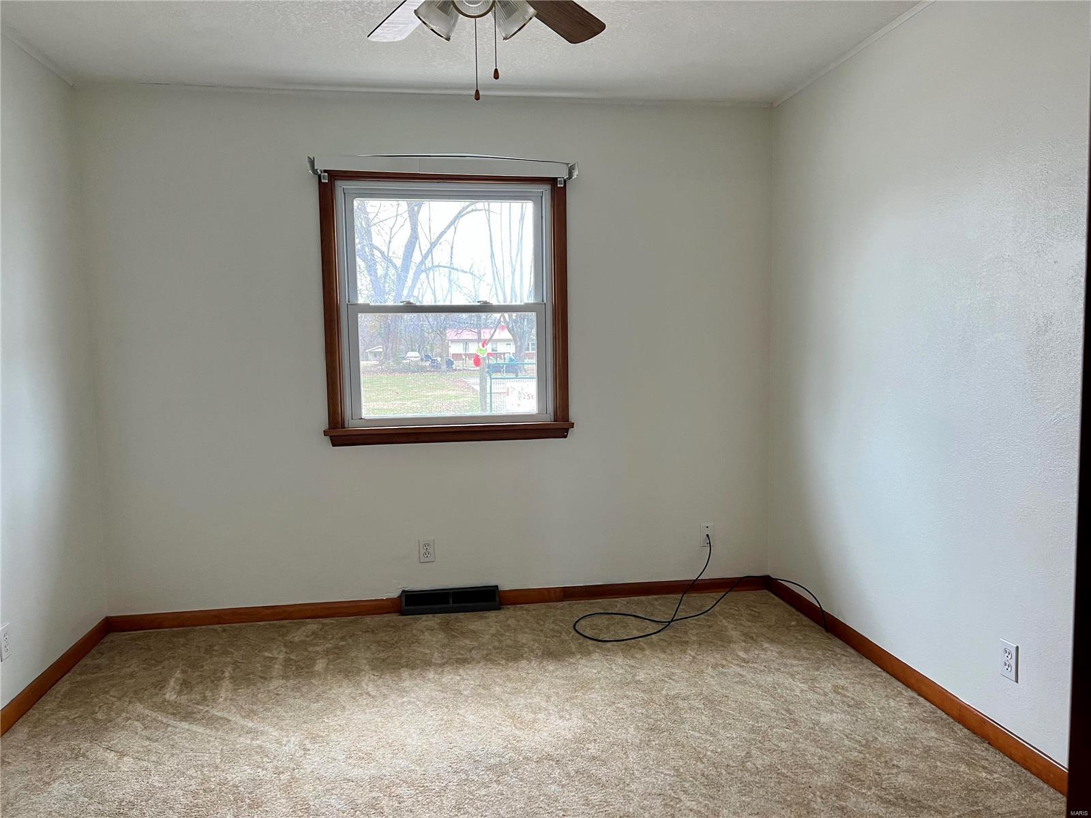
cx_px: 546
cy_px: 409
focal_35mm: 26
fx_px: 819
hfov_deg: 67.3
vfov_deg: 53.1
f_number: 1.5
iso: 100
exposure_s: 1/60
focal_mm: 5.7
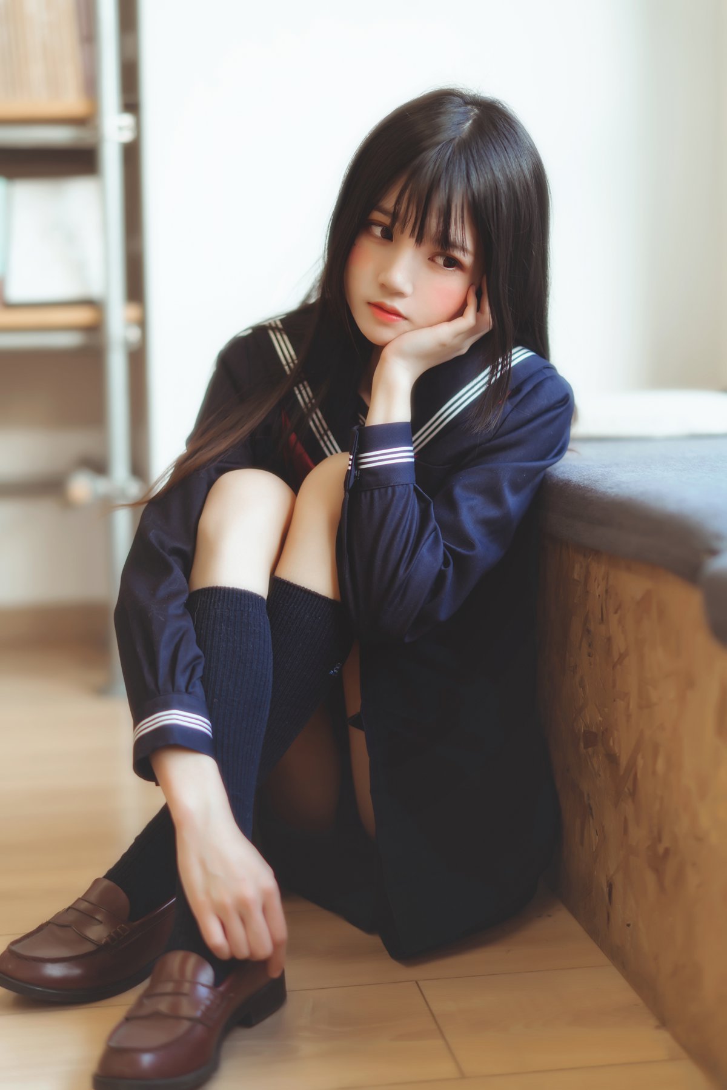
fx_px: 1514
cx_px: 364
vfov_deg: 39.6
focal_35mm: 50
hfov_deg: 27.0
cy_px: 545
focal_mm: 50
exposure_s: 1/100
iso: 160
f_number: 1.4
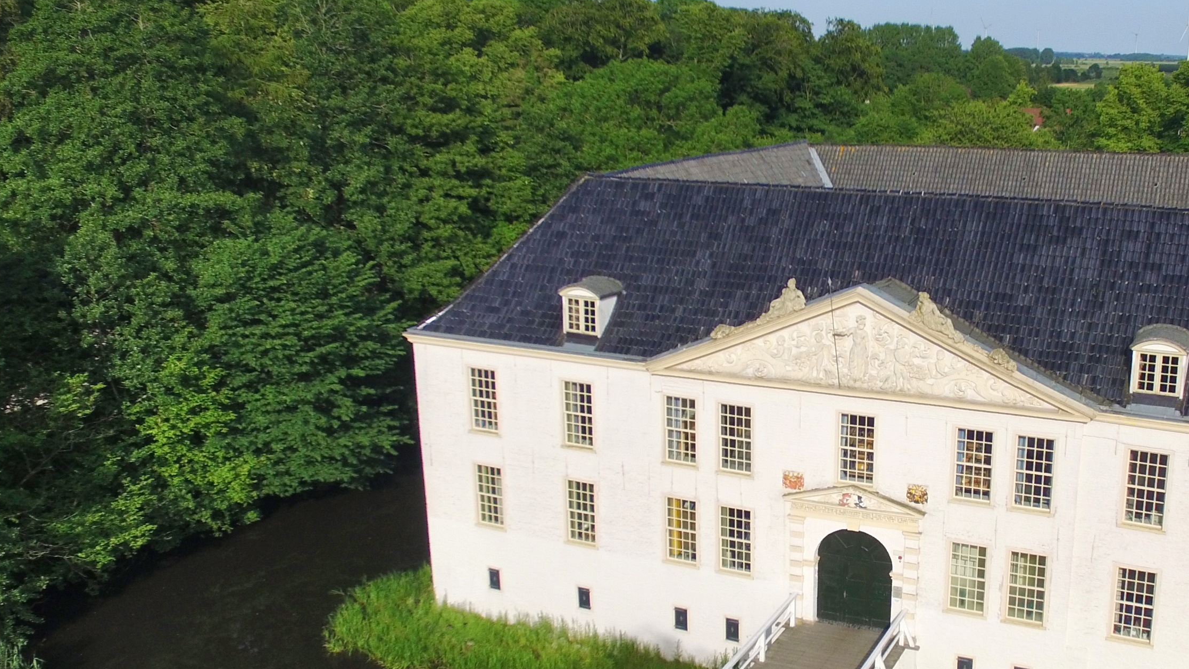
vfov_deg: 30.4
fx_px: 1230
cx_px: 818
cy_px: 395
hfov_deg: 50.4
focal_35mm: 39
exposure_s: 1/1087
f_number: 2.8
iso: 100
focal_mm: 3.61
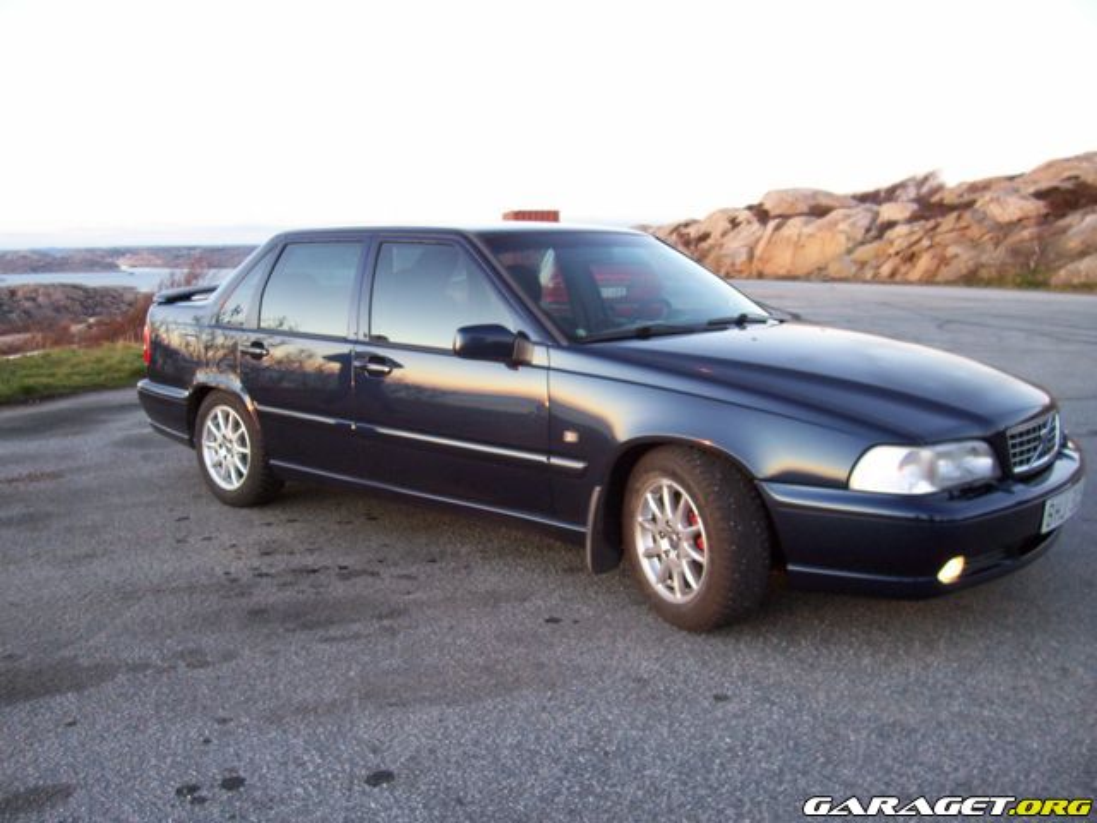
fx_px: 1077
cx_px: 548
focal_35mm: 34
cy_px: 412
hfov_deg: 54.0
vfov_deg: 41.8
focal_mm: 5.6
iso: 80
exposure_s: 1/33.3
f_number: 2.7
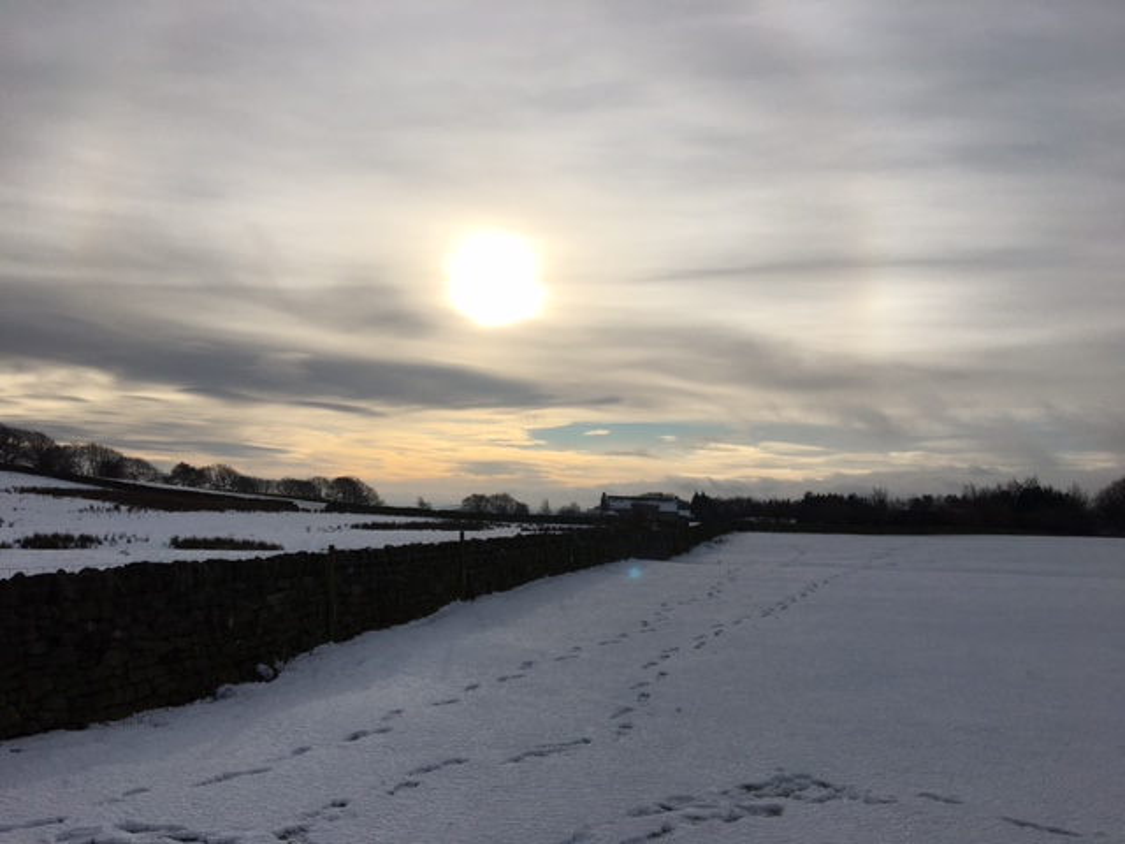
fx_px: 942
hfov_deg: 61.7
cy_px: 422
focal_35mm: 29
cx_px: 562
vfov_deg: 48.2
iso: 25
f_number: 2.2
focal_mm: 4.15
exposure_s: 1/4808
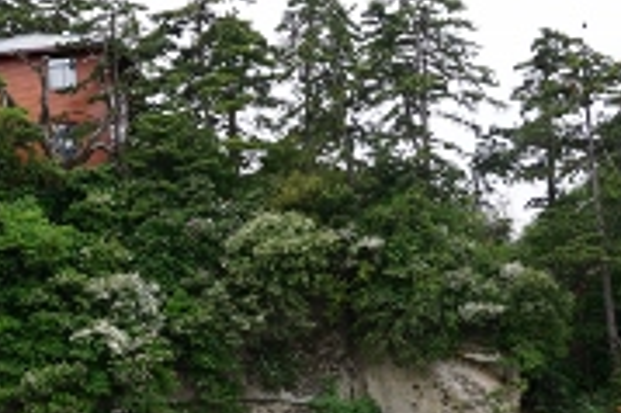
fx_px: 1620
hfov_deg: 21.2
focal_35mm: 94
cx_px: 42
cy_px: 238
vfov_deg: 14.5
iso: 100
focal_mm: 28
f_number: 8
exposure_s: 1/100
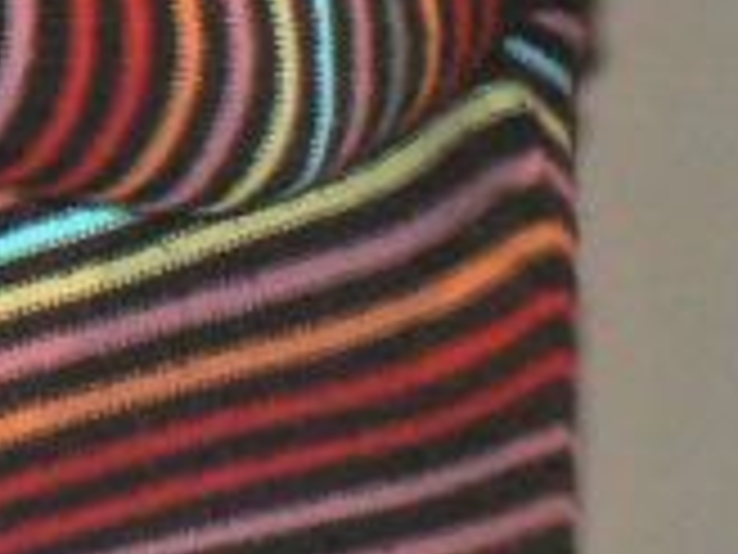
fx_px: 14114
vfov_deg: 2.2
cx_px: -518
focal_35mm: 662
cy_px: 959
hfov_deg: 3.0
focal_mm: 20.7
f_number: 3.2
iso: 400
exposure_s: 1/30
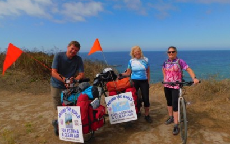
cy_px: 80
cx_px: 113
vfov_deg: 49.2
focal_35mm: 25
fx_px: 157
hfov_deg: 72.6
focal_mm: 4
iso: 125
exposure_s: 1/800
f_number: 6
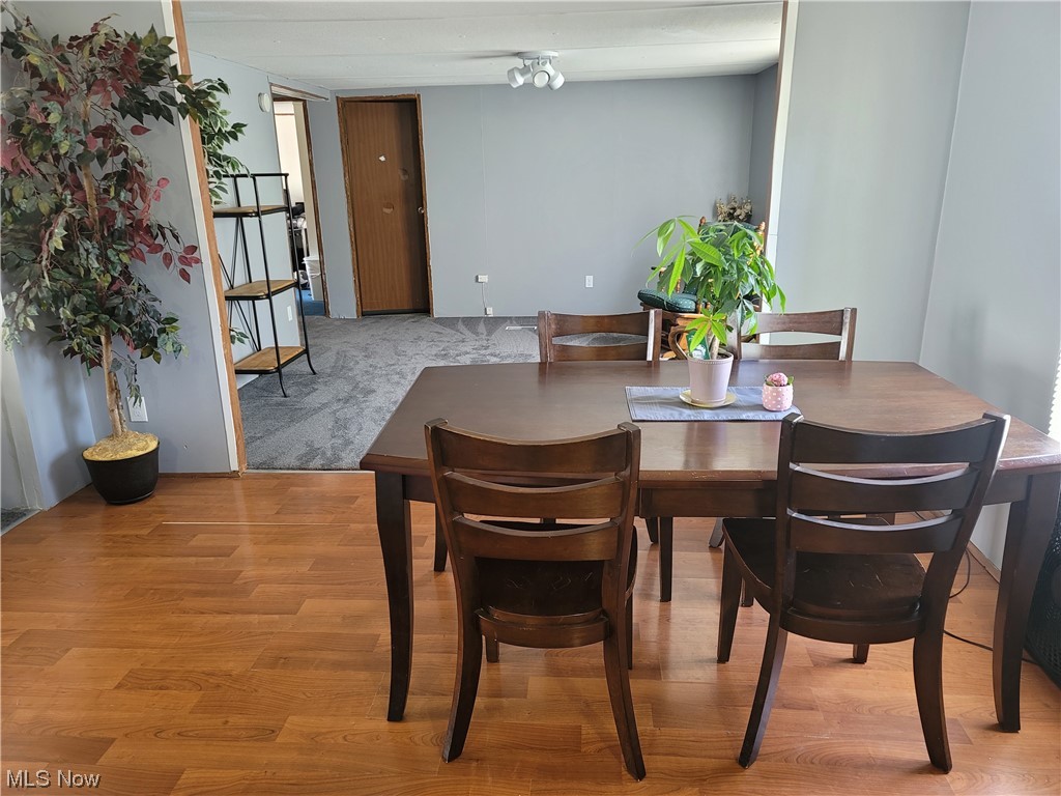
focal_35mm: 25
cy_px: 398
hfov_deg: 69.4
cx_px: 530
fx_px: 766
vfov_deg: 54.9
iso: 320
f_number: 1.8
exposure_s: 1/40
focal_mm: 7
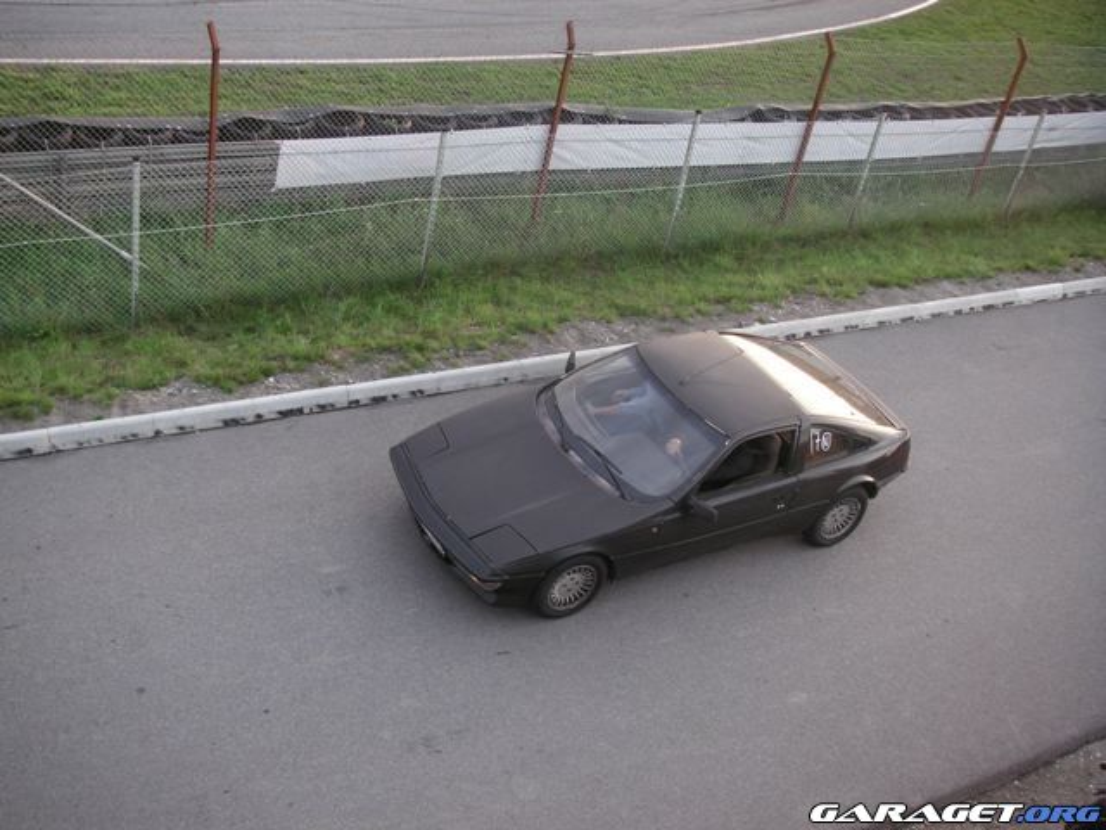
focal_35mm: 38
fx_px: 1214
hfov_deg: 49.0
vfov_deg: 37.7
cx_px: 553
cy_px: 415
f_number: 3.3
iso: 80
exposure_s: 1/45
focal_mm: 6.3
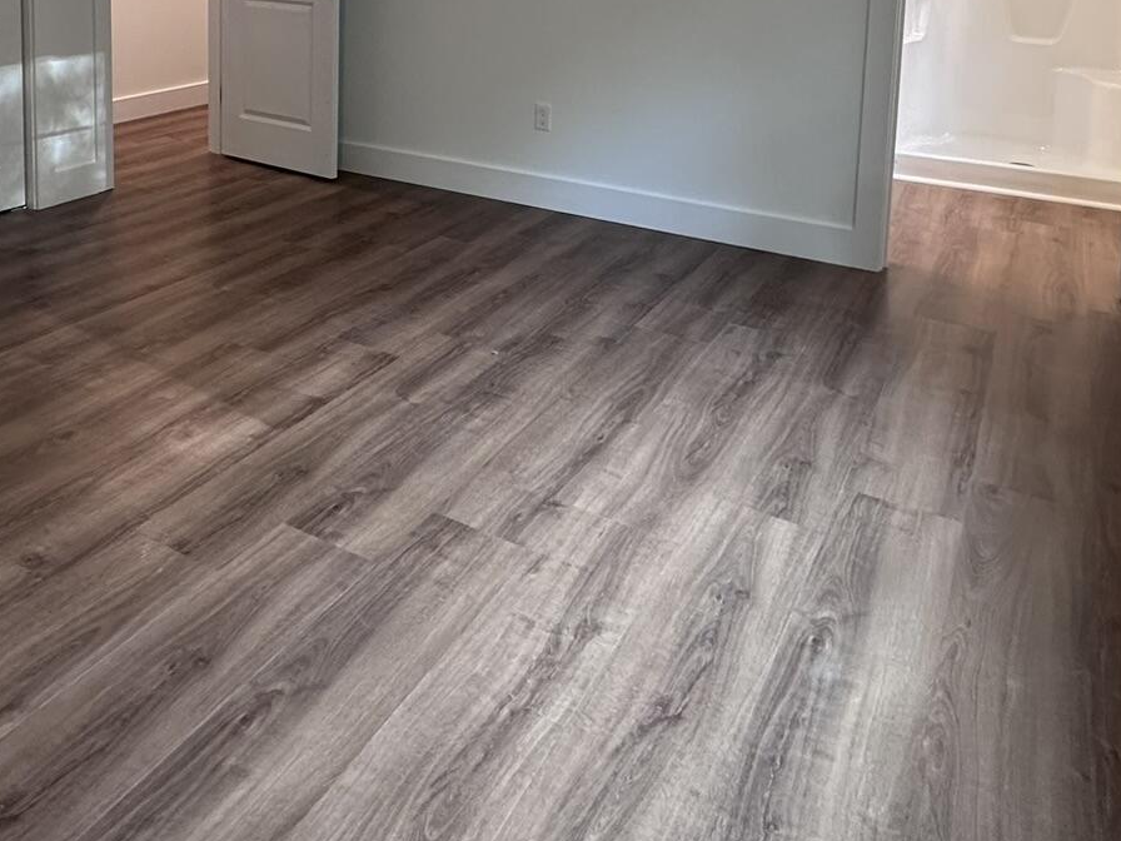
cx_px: 412
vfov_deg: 39.6
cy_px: 24
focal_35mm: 32
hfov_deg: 56.1
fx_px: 1036
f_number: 2.2
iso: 200
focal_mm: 2.22
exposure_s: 1/60
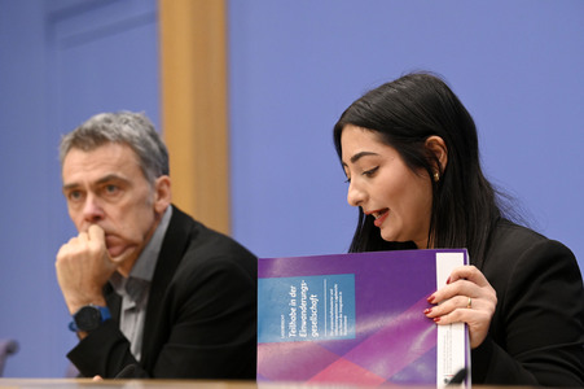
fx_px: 2269
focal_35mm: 140
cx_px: 292
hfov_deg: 14.7
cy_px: 194
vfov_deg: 9.8
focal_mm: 140
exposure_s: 1/640
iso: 5000
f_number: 5
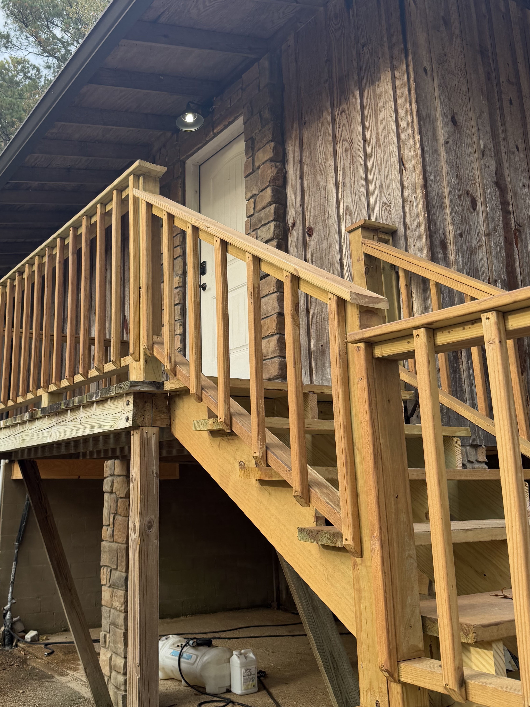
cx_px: 176
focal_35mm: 33
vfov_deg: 55.3
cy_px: 325
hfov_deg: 42.4
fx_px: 674
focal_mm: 6.76
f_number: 1.78
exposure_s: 1/358
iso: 100
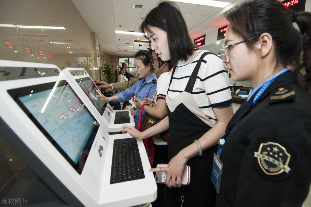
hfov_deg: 90.0
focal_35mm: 18
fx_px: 155
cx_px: 156
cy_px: 104
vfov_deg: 67.3
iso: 500
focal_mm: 12
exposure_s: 1/25
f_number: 4
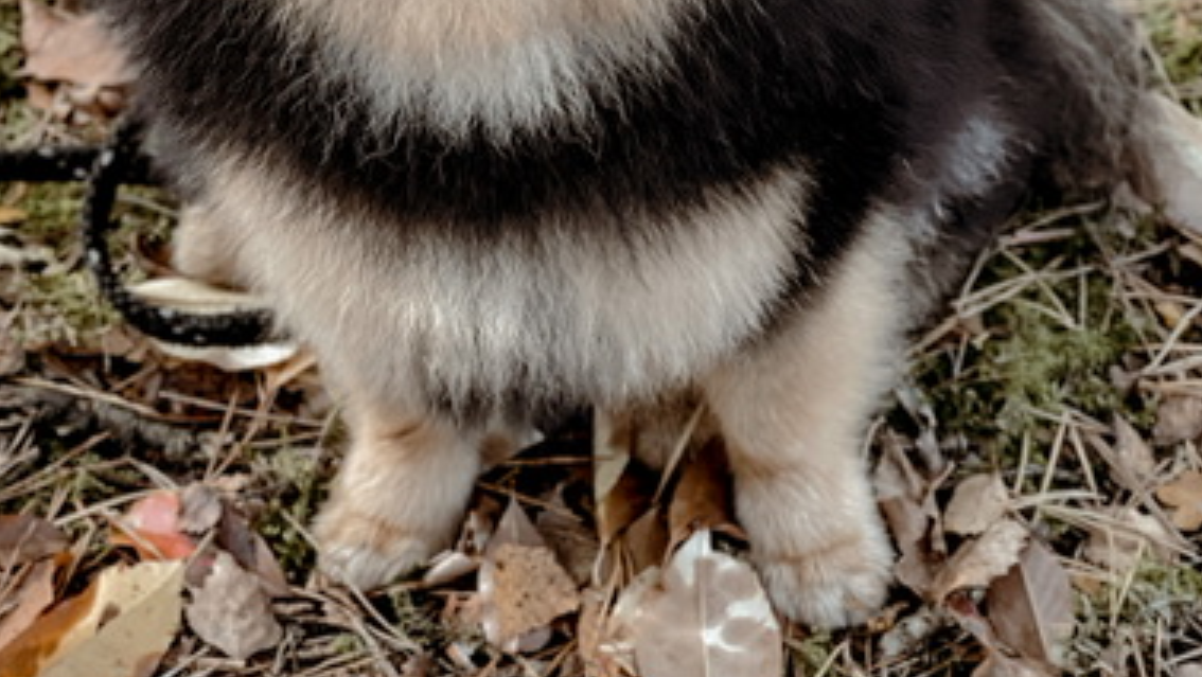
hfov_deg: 18.1
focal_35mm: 118
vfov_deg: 10.2
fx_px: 3763
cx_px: 553
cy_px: -70
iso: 250
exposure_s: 1/110
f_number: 2.2
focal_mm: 7.5
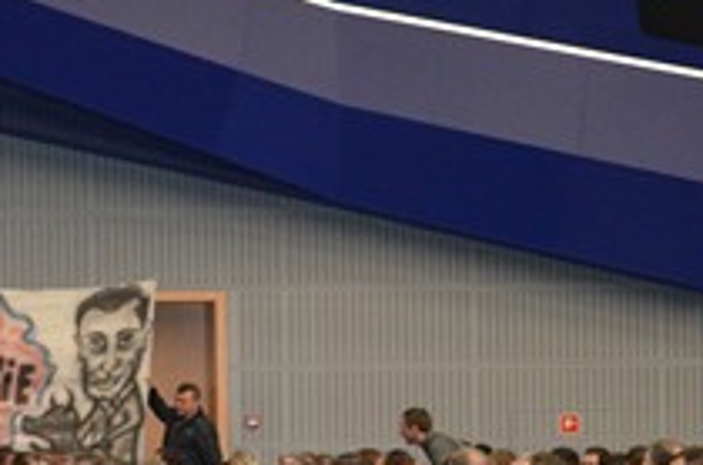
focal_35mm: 196
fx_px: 3822
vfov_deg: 6.9
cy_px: 524
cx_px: 191
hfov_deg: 10.5
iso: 3200
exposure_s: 1/60
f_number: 5.6
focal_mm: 55
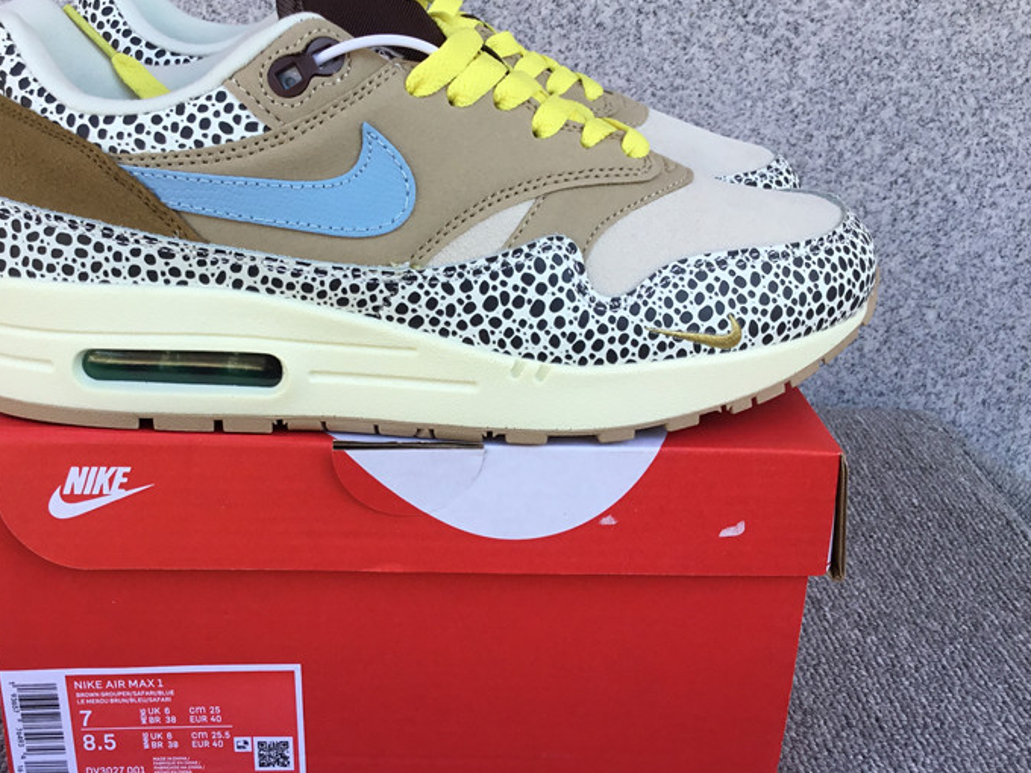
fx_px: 1221
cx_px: 406
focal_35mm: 41
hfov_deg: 45.5
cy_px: 365
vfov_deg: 35.1
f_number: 2.4
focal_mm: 3.3
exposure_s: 1/196
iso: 25
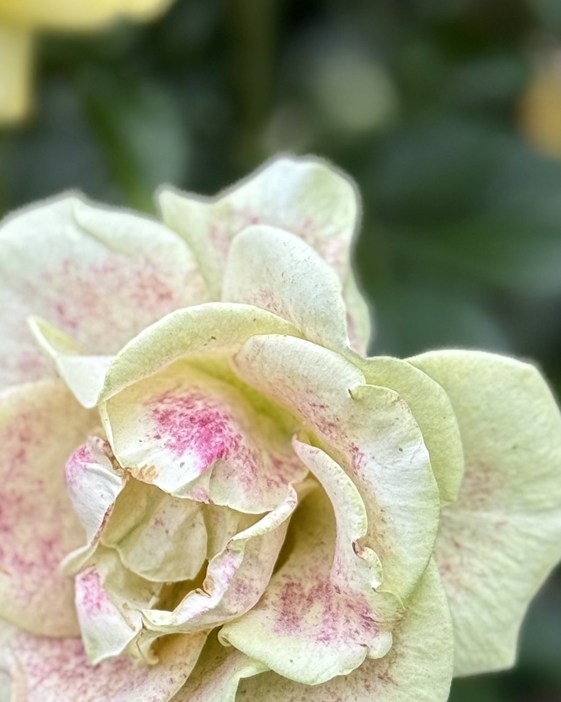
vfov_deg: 13.3
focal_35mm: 145
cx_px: -26
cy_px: 198
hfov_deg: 10.5
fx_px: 3010
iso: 64
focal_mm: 6.76
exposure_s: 1/819
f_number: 1.78
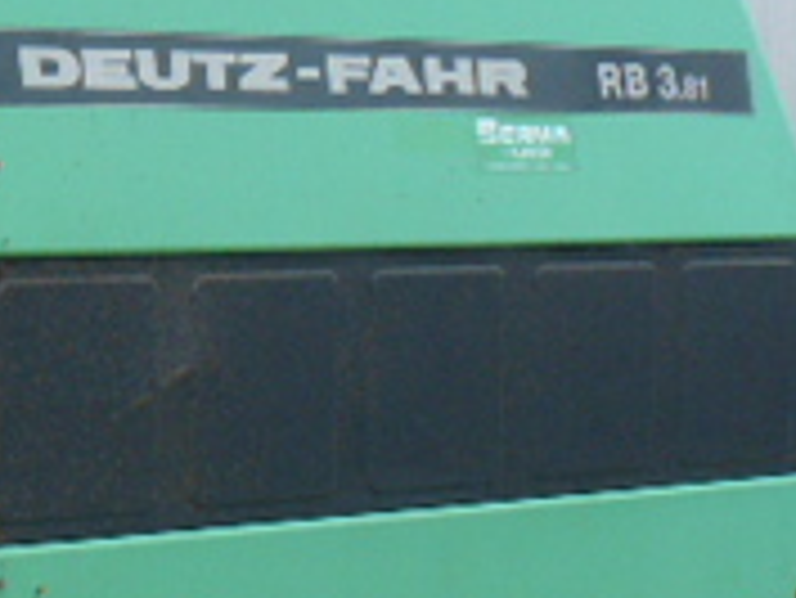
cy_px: 306
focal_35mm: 130
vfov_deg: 11.4
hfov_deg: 14.7
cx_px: -130
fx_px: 2991
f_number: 4
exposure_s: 1/250
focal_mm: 6
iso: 100
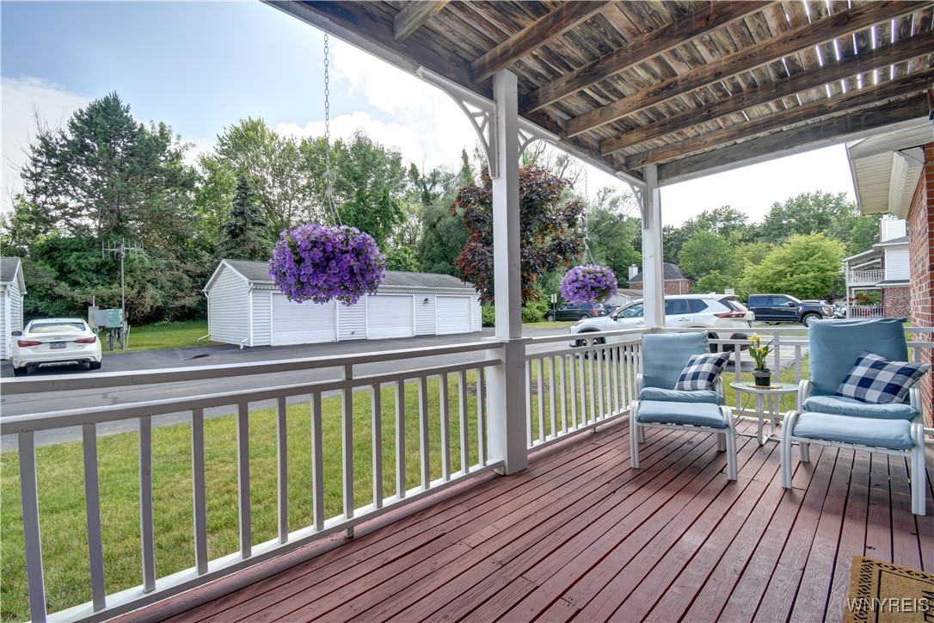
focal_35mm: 15
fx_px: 389
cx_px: 467
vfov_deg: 77.3
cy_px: 312
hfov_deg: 100.4
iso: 200
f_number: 14
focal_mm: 10
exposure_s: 1/20
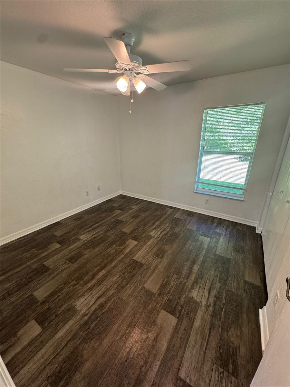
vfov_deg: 102.1
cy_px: 194
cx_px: 145
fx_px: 156
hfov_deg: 85.7
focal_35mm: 14
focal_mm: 2.22
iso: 160
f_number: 2.2
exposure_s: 1/60
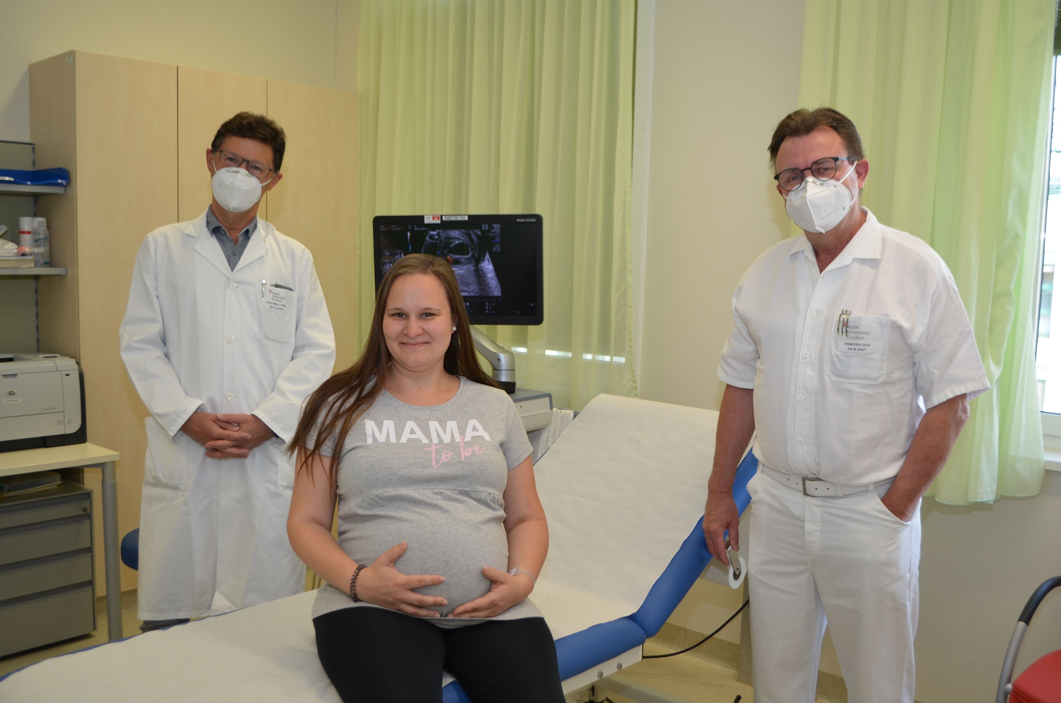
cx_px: 530
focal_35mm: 33
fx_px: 971
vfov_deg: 39.8
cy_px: 352
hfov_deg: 57.3
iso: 200
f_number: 4
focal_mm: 22
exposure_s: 1/60
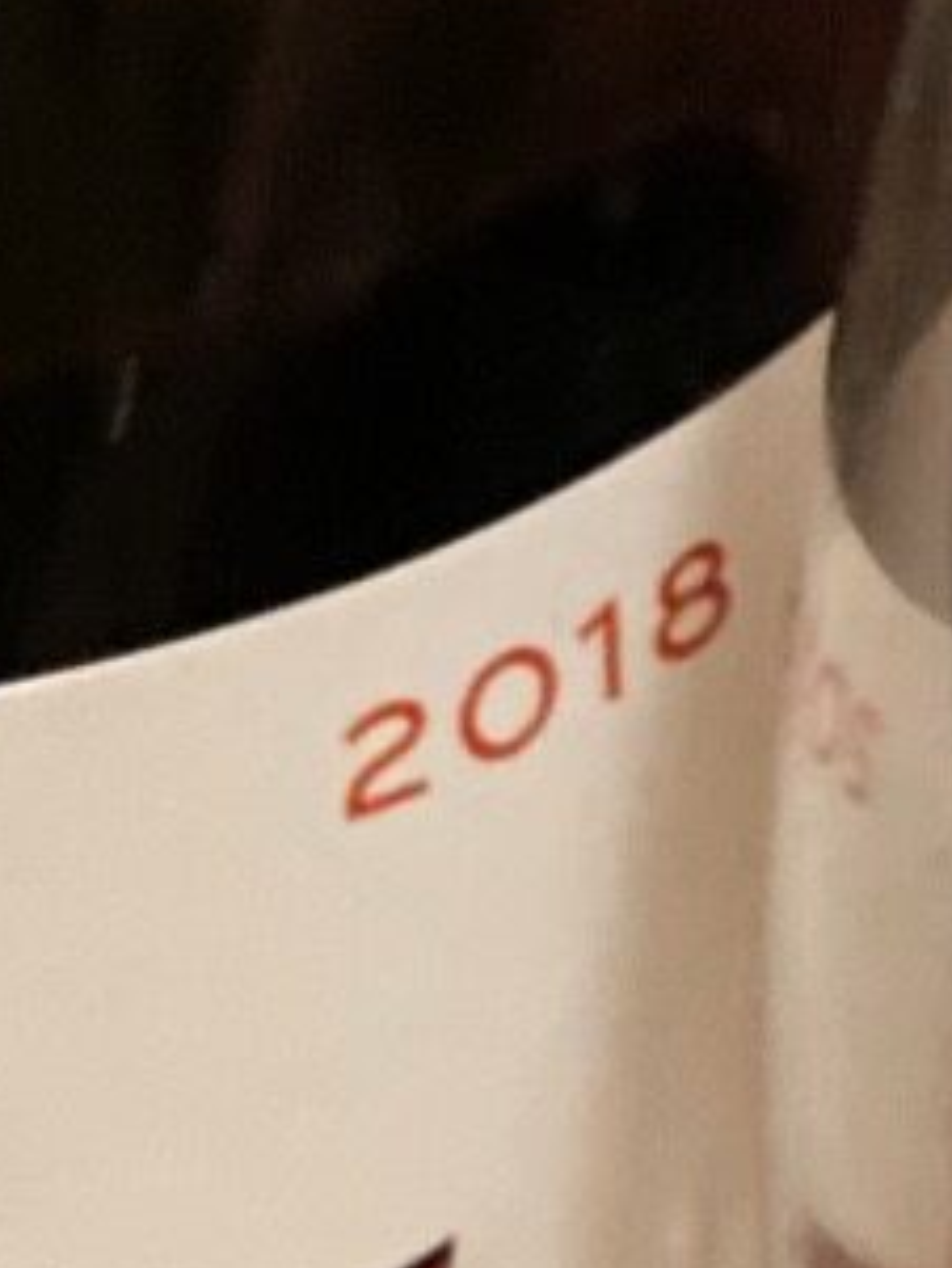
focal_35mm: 348
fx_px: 12752
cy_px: 1428
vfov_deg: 5.7
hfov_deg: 4.2
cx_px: 1845
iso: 400
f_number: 2
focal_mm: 6
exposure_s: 1/15
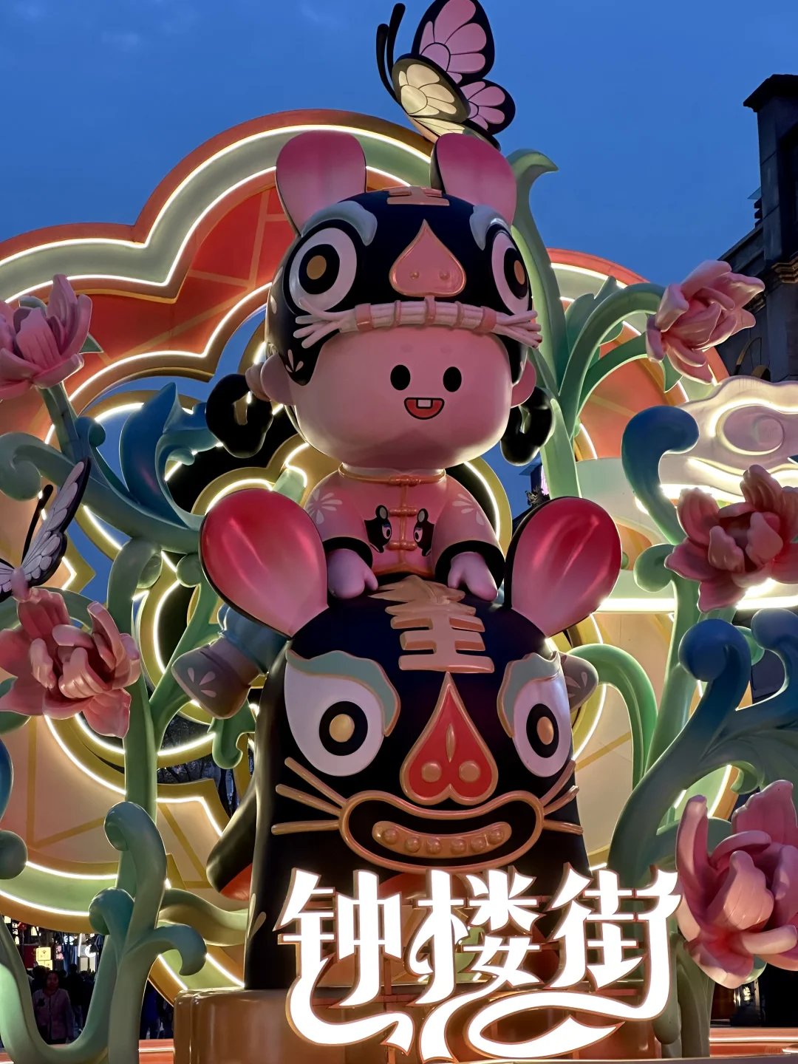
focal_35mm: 77
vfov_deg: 25.3
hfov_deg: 19.1
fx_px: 2367
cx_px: 399
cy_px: 532
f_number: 2.8
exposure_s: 1/100
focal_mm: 9
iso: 320
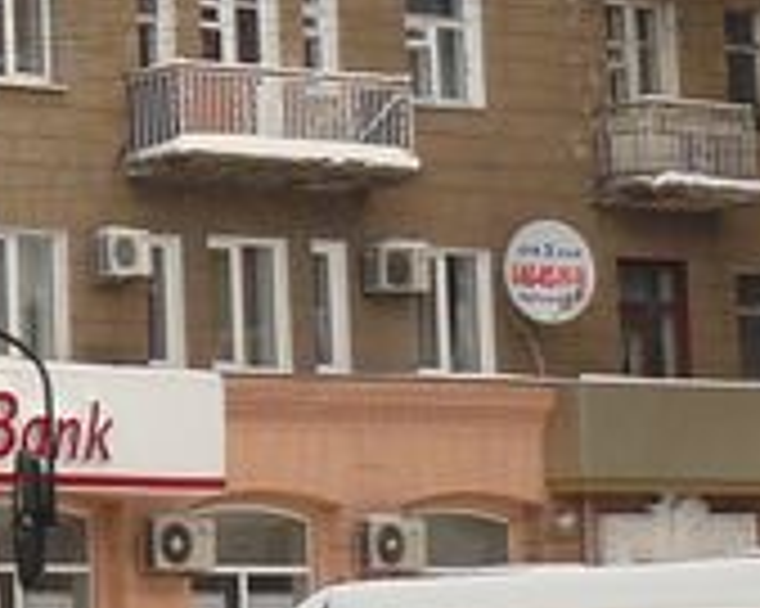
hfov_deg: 8.2
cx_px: -1147
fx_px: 4788
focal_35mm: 213
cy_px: -113
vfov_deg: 7.2
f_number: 4
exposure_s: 1/250
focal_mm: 6
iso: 100
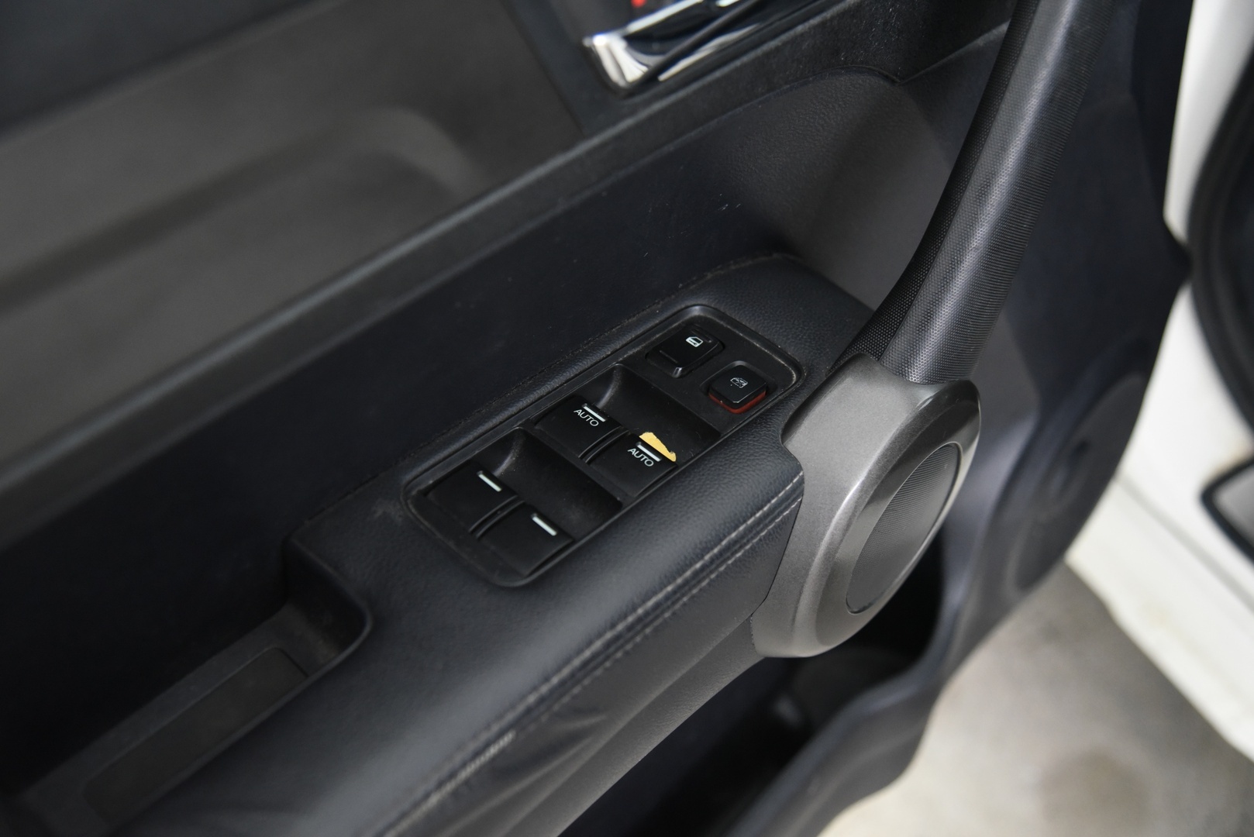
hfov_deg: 44.5
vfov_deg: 30.5
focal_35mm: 44
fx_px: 1533
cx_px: 627
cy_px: 418
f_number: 4
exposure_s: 1/30
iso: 4000
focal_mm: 44
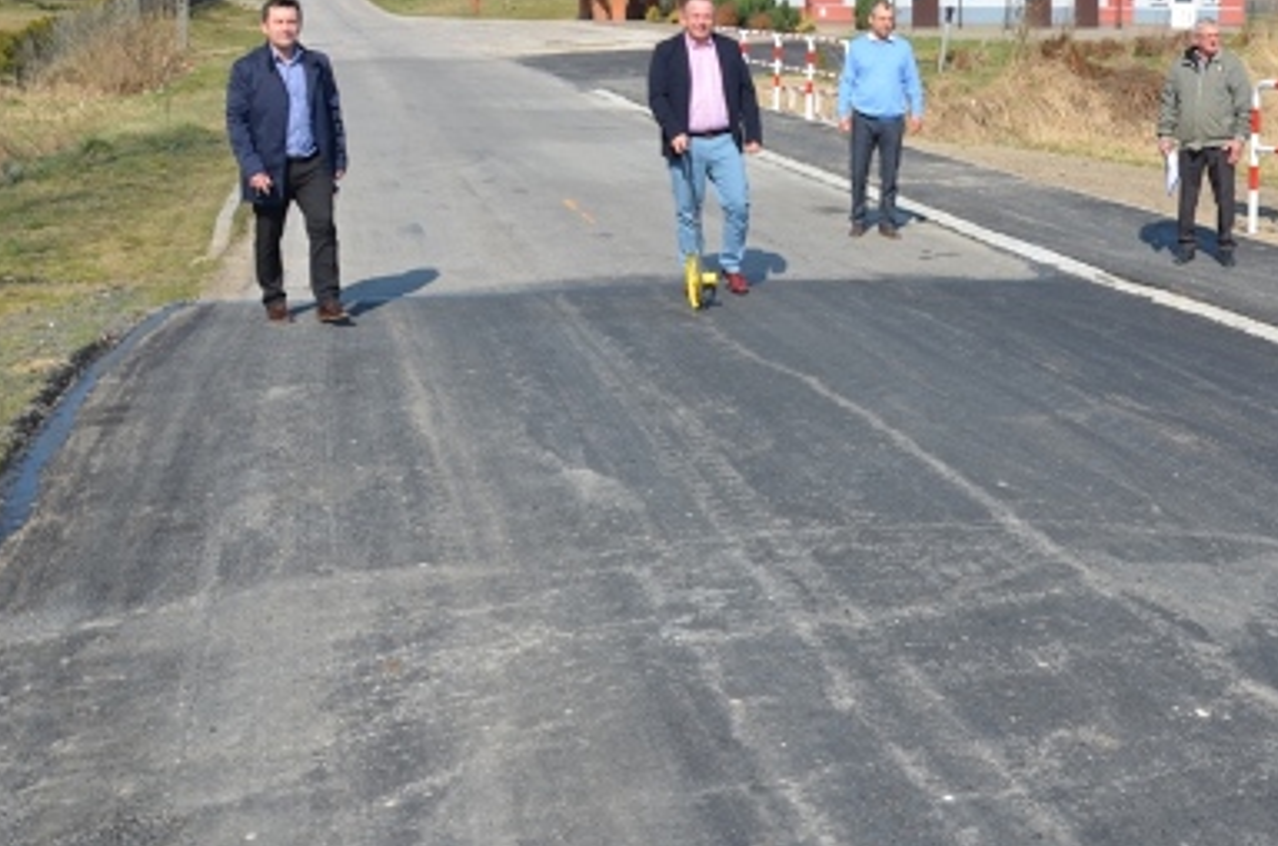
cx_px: 879
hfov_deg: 42.9
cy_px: 213
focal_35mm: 45
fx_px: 1594
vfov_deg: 29.3
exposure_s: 1/250
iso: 100
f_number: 8
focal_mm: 18
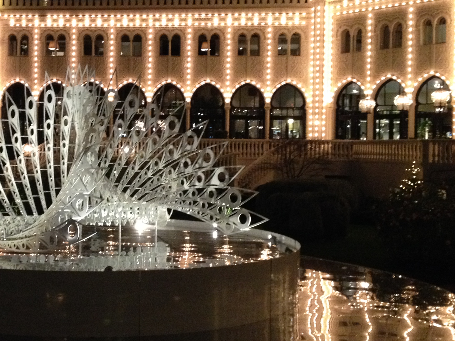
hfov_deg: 31.4
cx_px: 98
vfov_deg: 24.4
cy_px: 155
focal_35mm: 60
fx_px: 789
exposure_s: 1/17
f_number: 2.4
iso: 400
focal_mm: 4.28
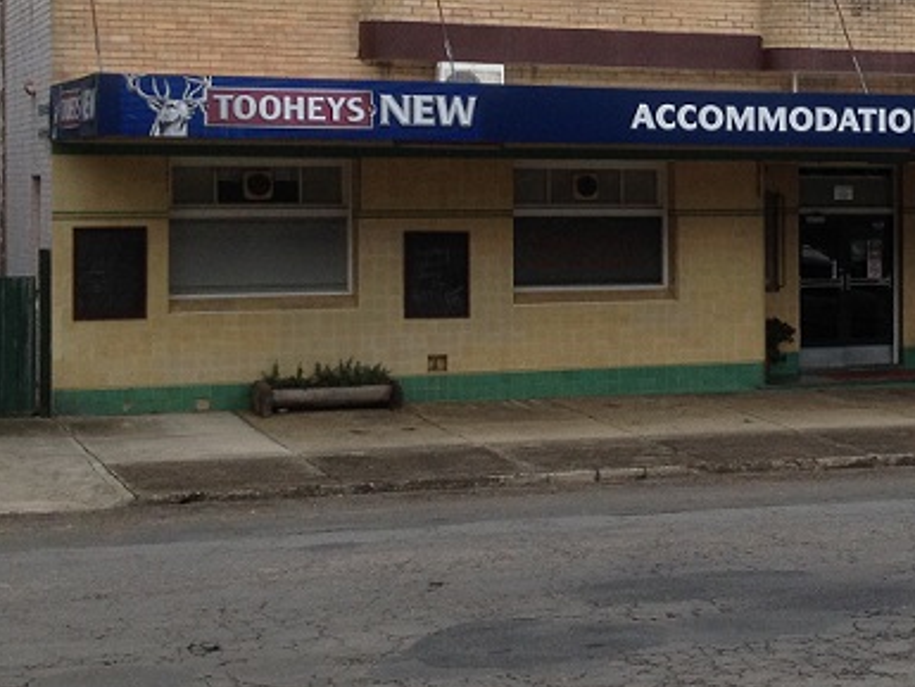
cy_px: 162
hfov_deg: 19.7
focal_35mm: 95
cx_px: 1023
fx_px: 2512
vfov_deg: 15.5
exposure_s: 1/665
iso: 50
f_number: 2.4
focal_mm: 4.28
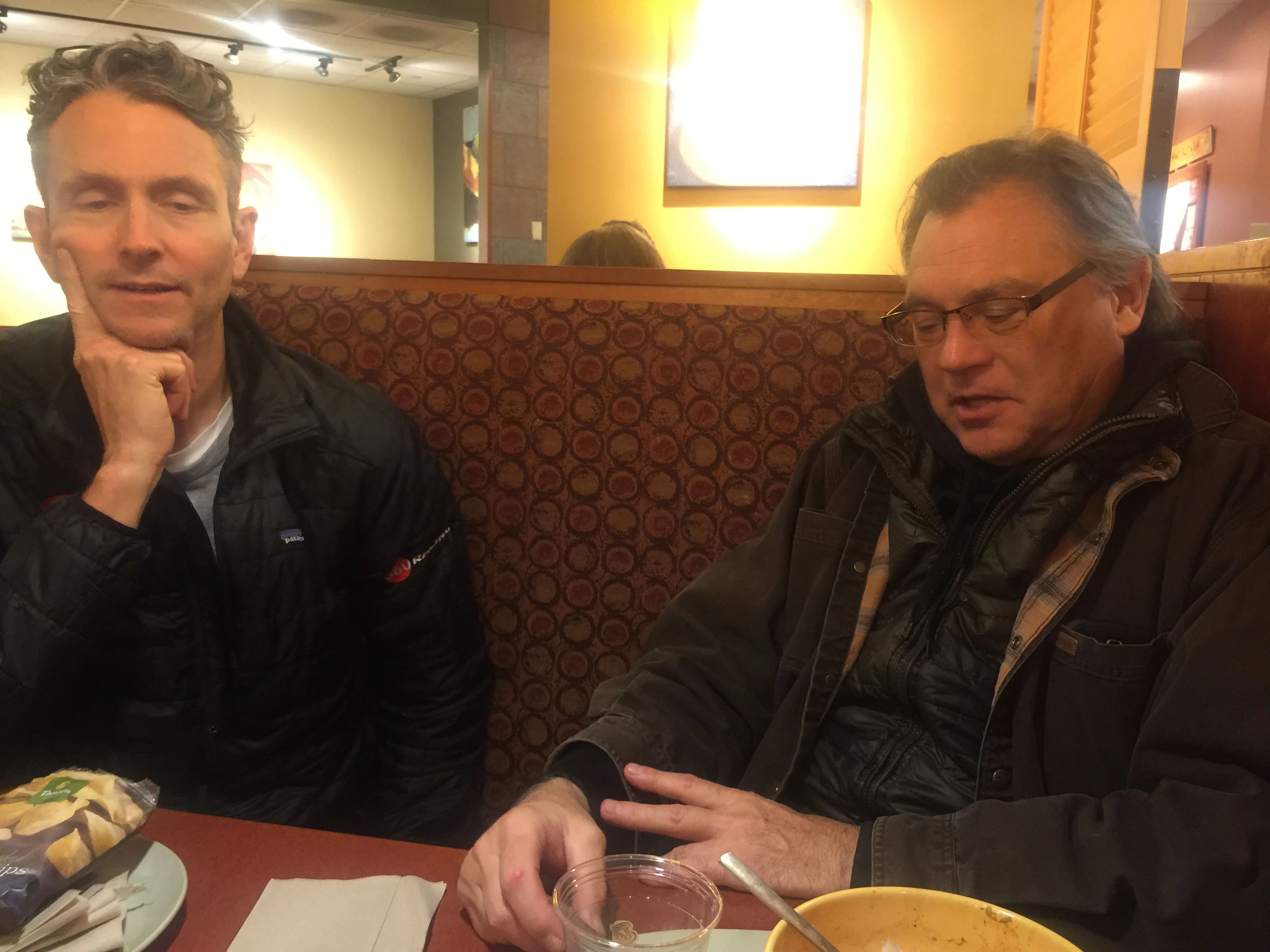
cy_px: 476
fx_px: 1064
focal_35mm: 29
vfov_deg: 48.2
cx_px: 635
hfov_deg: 61.7
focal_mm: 4.15
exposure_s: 1/8
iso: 125
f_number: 2.2
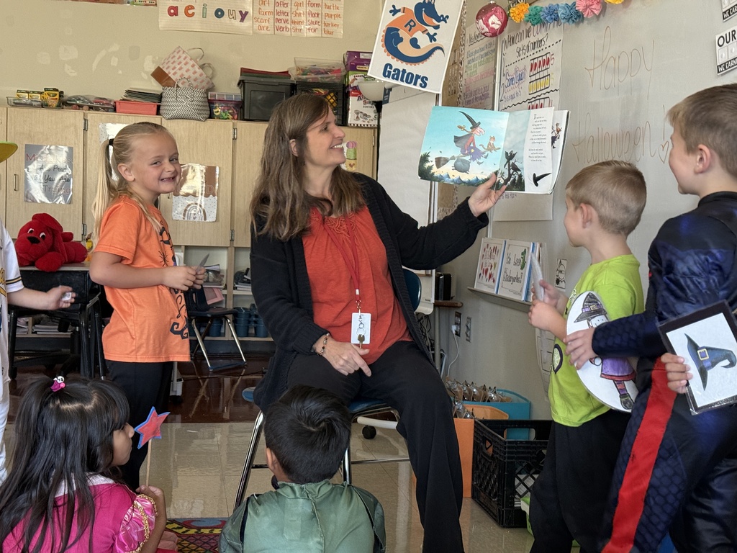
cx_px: 368
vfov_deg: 30.3
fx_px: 1022
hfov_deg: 39.7
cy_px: 276
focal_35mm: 48
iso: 250
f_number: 1.78
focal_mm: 6.76
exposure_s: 1/40
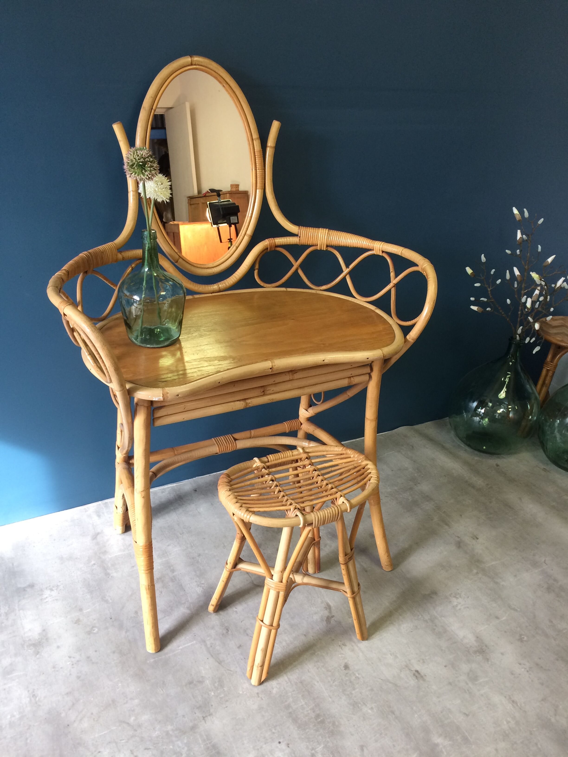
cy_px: 378
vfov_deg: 61.7
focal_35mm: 29
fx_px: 634
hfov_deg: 48.2
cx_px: 284
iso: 50
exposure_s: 1/33
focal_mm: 4.15
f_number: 2.2
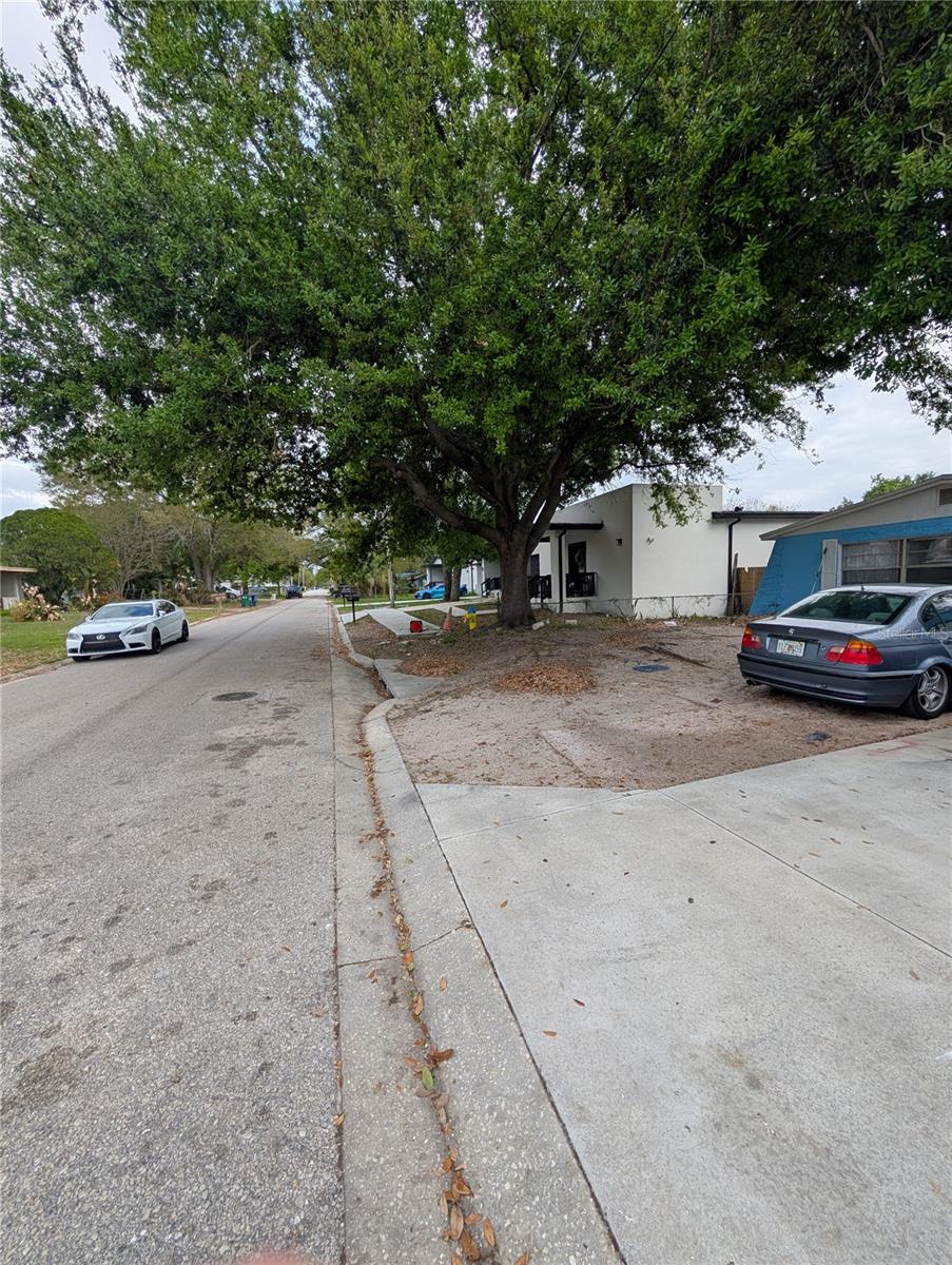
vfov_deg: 110.5
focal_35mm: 12
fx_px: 439
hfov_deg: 94.6
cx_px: 476
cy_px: 632
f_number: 1.7
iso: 53
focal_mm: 2.02
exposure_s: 1/1672
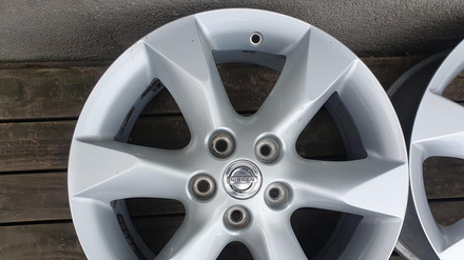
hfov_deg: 66.1
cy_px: 173
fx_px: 357
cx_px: 236
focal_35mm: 29
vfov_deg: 39.7
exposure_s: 1/578
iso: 50
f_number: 2.4
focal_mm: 4.32
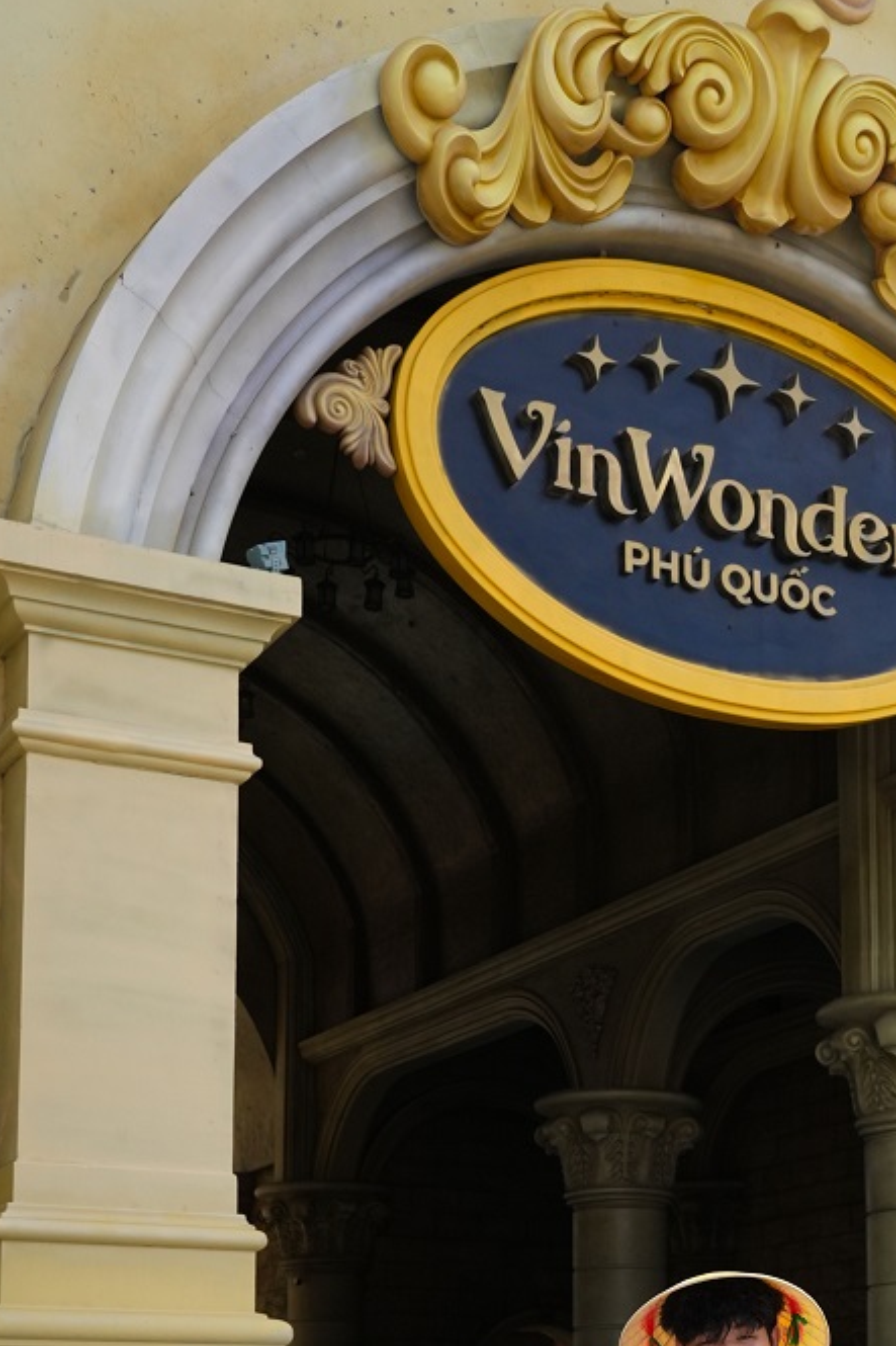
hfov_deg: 20.5
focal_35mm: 65
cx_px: 783
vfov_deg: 29.8
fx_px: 2428
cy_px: 1188
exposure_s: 1/3200
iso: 800
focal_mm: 36
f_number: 5.6
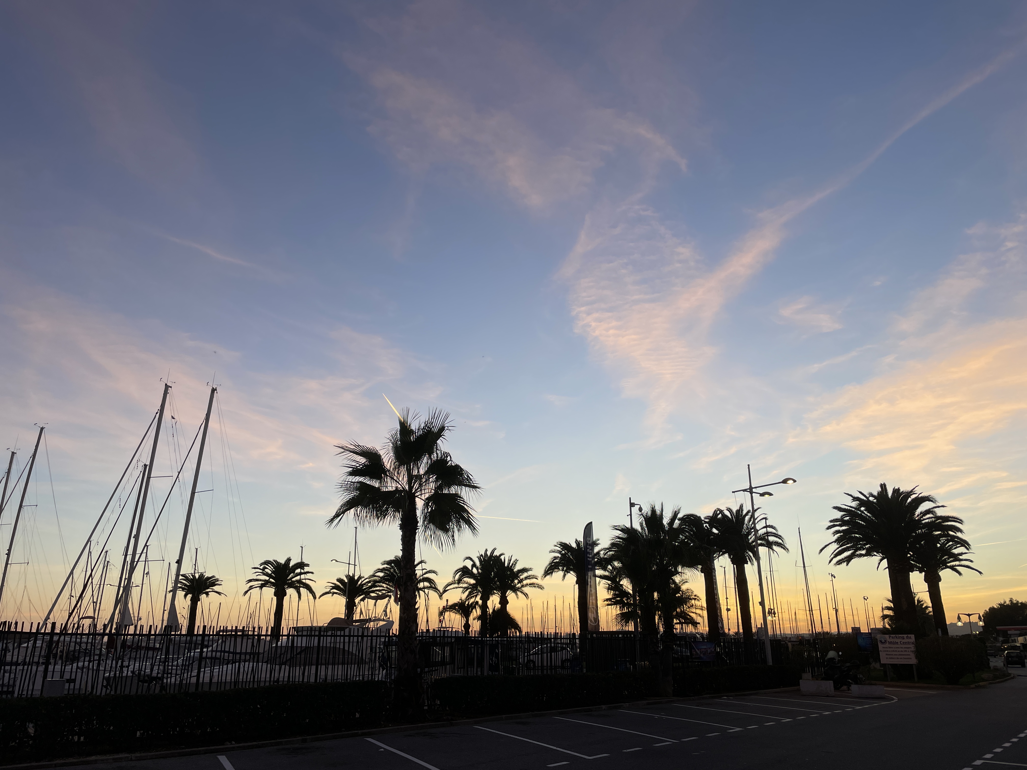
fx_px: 771
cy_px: 385
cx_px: 514
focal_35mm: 26
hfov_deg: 67.3
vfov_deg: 53.1
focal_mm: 4.2
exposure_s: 1/230
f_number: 1.6
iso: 32
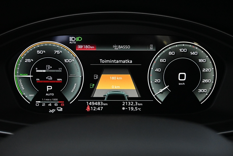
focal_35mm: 40
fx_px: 257
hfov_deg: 48.7
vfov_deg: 33.6
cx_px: 116
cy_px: 78
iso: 6400
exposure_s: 1/40
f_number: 4.5
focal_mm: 26.5
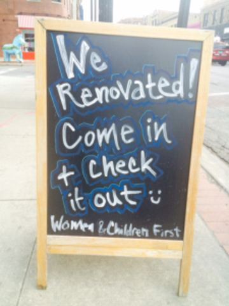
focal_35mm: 29
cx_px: 114
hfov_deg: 48.2
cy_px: 153
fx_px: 256
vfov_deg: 61.7
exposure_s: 1/30
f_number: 2.2
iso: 40
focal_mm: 4.15
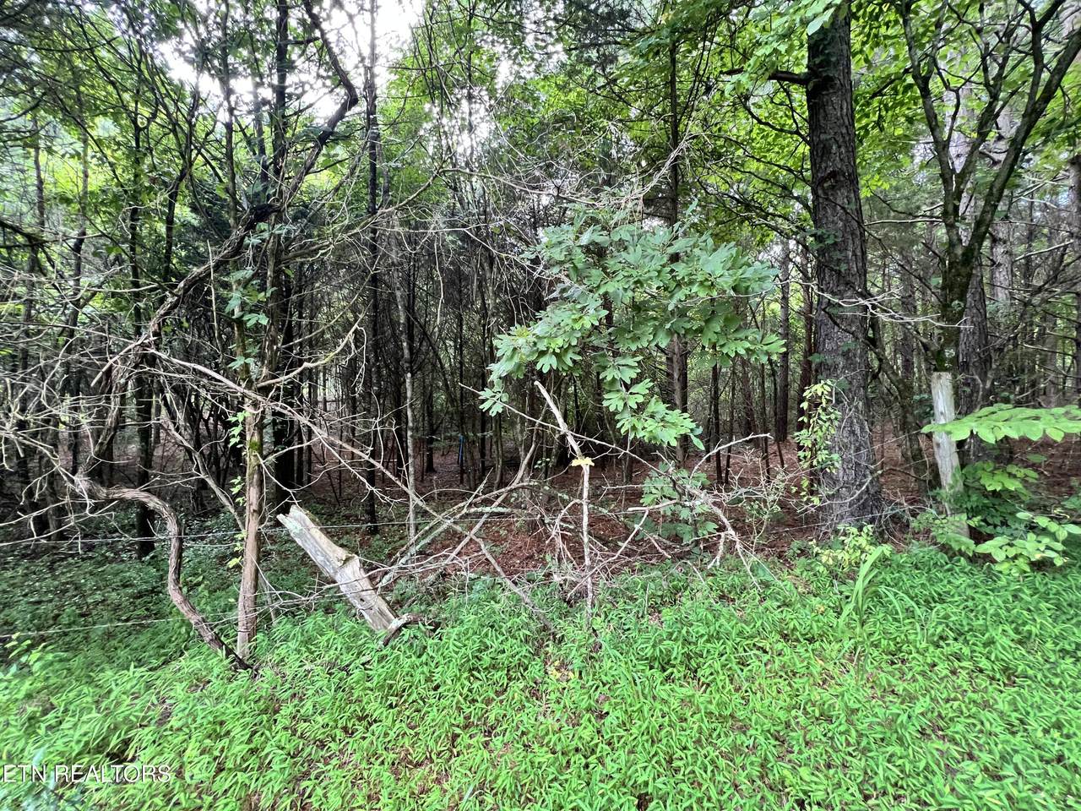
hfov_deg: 106.2
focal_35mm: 13
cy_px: 406
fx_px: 406
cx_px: 540
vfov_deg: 89.9
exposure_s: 1/74
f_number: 1.8
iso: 250
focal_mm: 1.57
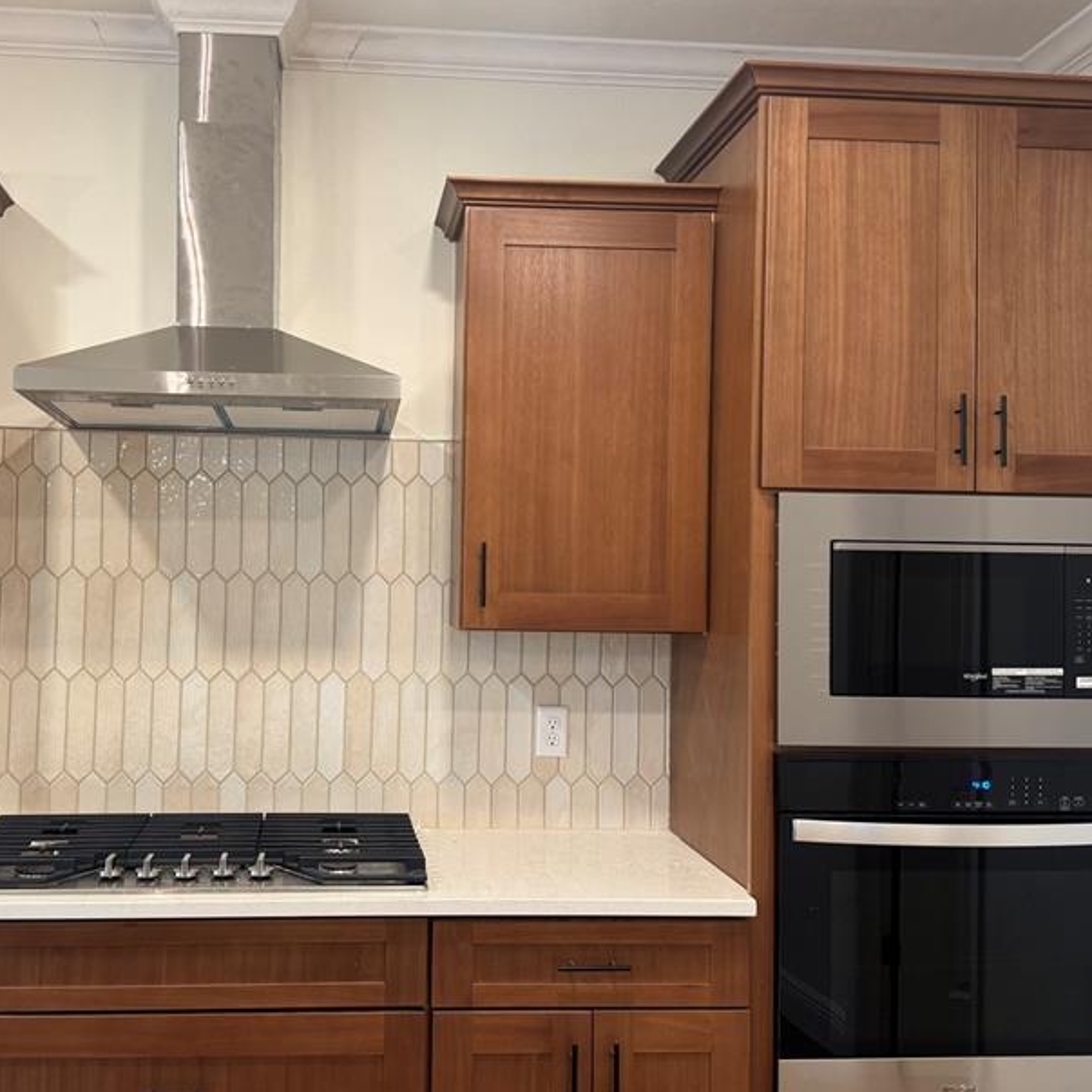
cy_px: 545
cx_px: 427
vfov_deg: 46.0
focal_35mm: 36
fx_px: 1285
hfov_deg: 45.7
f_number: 1.78
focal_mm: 6.76
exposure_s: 1/60
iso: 160
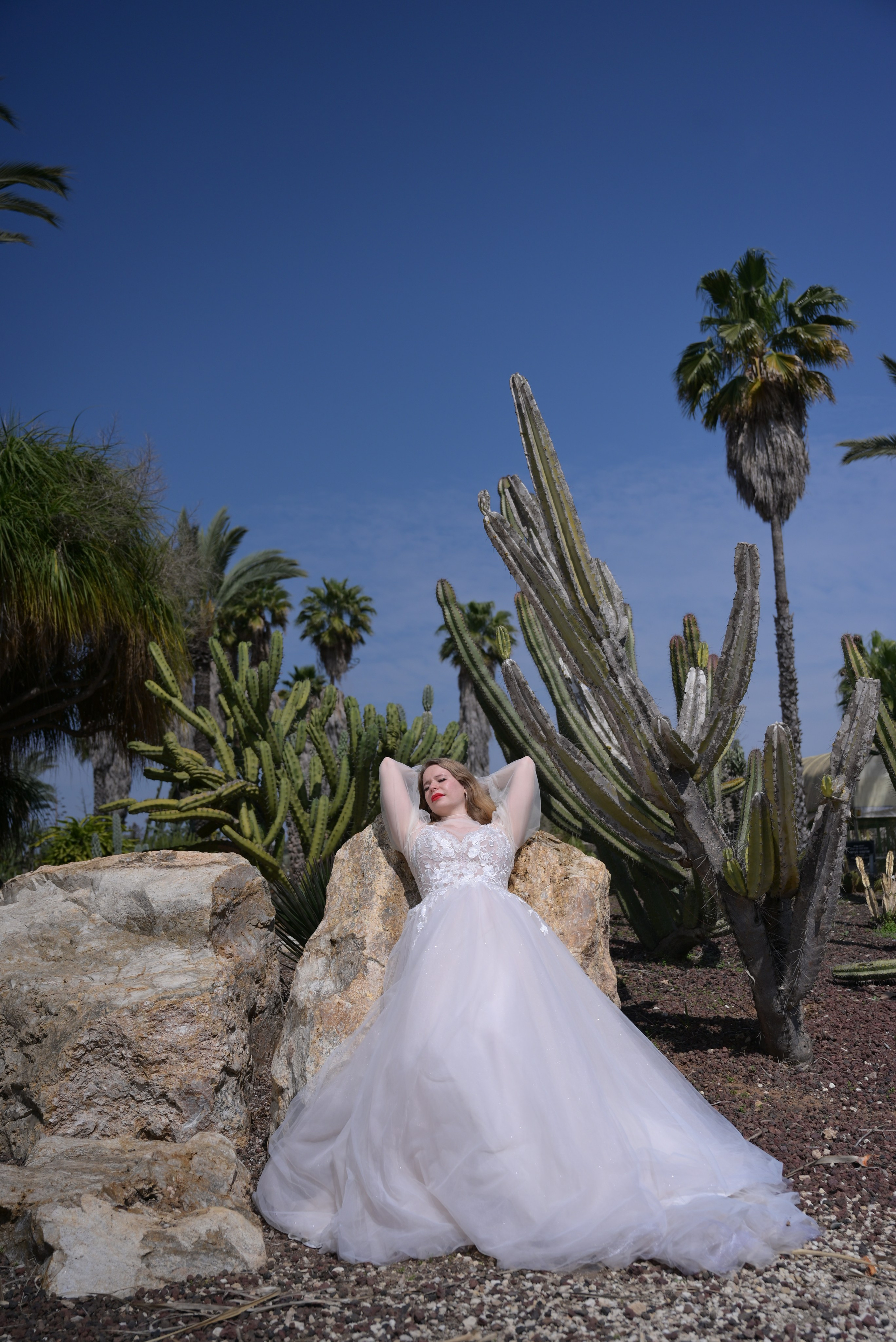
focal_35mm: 32
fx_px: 1175
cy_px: 671
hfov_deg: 41.8
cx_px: 448
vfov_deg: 59.5
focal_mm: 31.5
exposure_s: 1/5000
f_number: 3.5
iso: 100
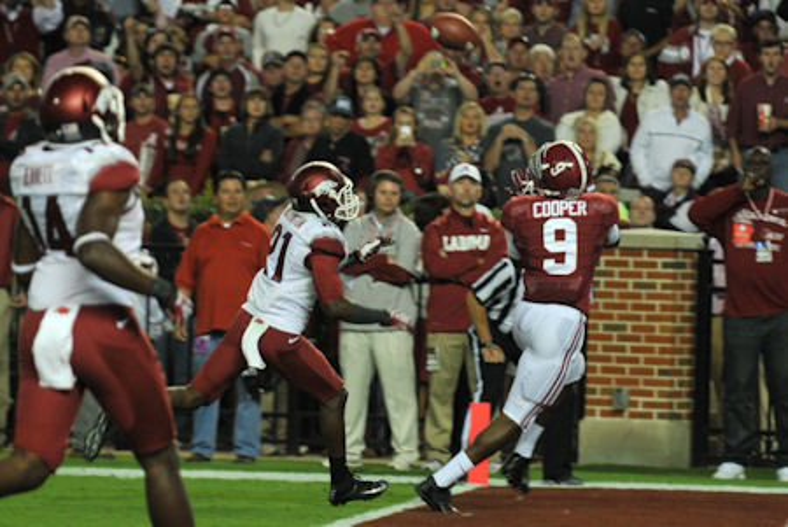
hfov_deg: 7.8
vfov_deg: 5.2
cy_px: 264
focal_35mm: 262
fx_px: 5751
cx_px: 394
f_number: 2.8
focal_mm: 175
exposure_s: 1/400
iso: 640
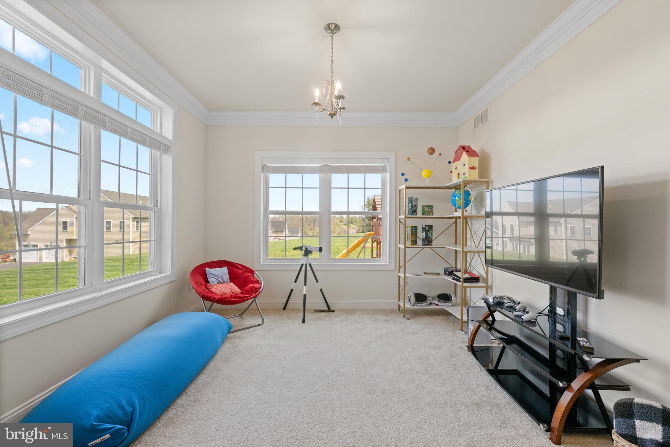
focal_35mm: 16
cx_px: 335
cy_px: 224
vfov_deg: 73.7
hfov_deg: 96.7
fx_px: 298
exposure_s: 1/30
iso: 400
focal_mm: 16
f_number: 8
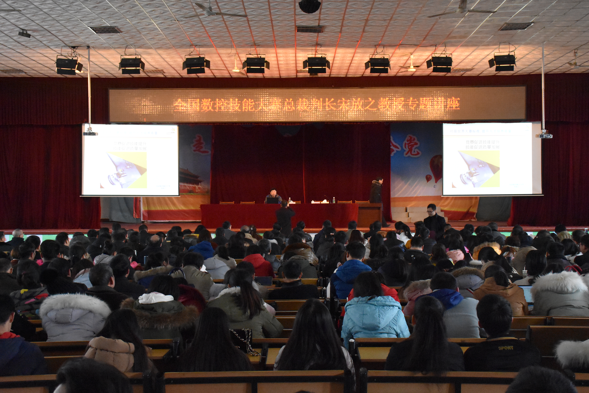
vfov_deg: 28.1
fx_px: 785
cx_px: 294
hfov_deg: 41.1
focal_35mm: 48
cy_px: 196
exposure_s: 1/200
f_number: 7.1
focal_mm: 32
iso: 8000
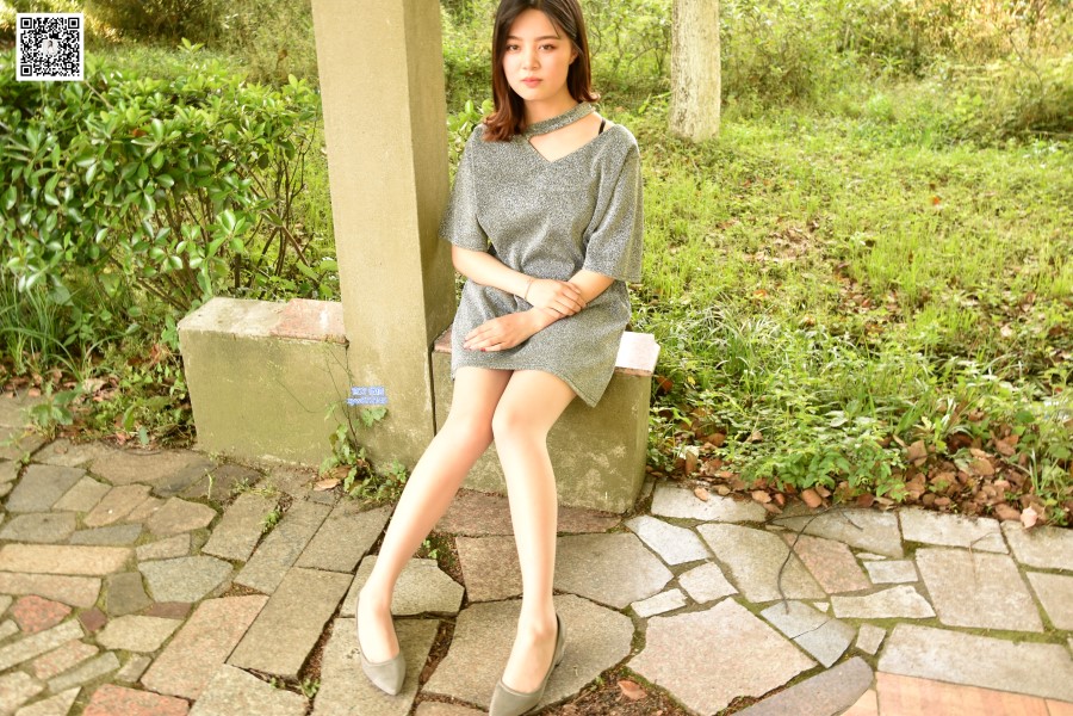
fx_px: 939
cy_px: 358
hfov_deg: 59.5
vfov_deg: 41.7
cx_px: 536
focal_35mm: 32
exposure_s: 1/30
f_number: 4.5
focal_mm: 21
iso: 200
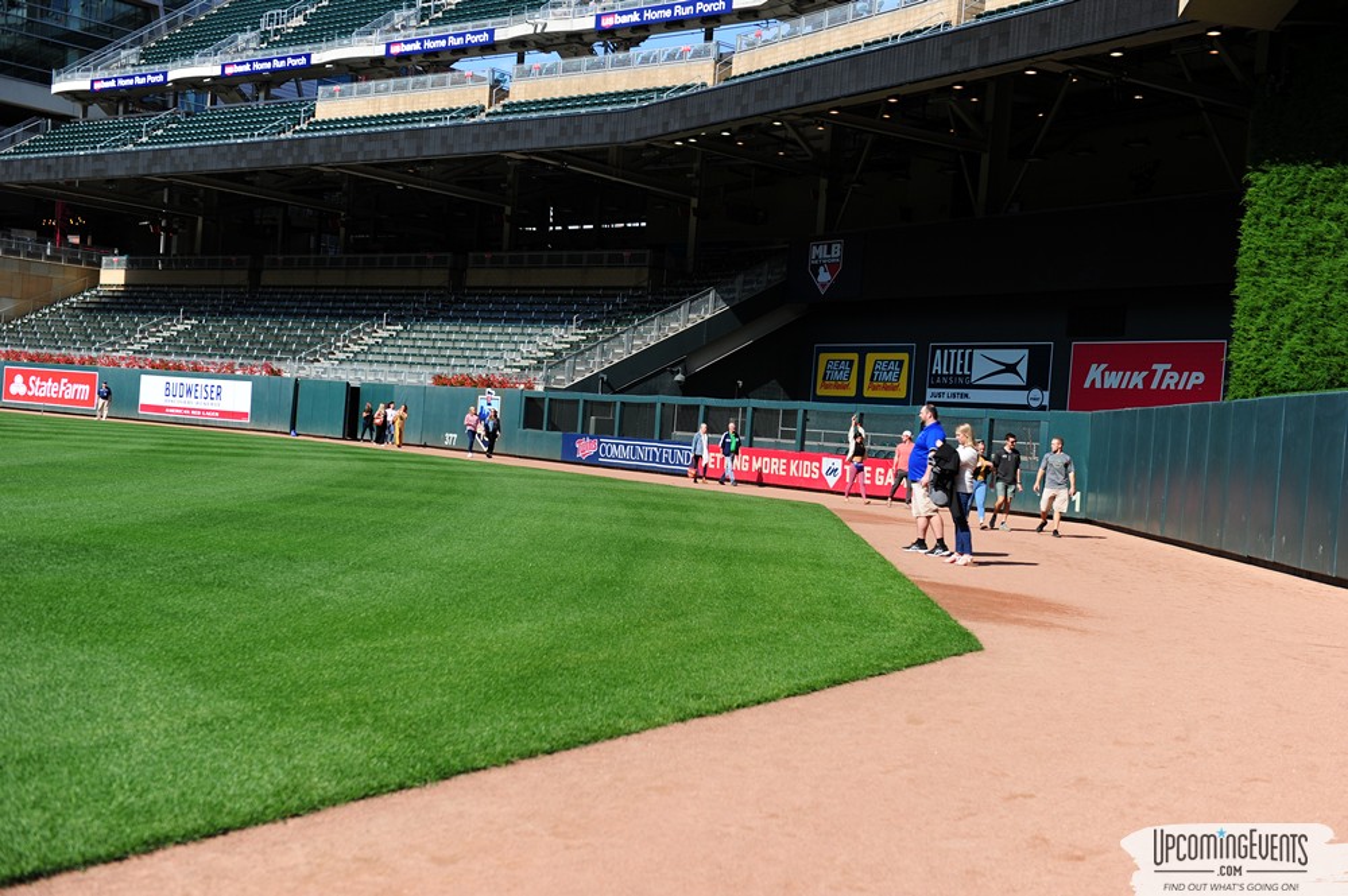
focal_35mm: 44
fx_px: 1646
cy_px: 448
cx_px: 674
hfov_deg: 44.5
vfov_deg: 30.5
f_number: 4
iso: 320
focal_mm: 44
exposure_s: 1/2000
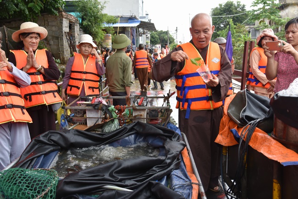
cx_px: 149
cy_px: 100
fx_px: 257
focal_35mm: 31
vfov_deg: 42.4
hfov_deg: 60.3
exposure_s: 1/125
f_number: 5.6
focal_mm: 31
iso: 400
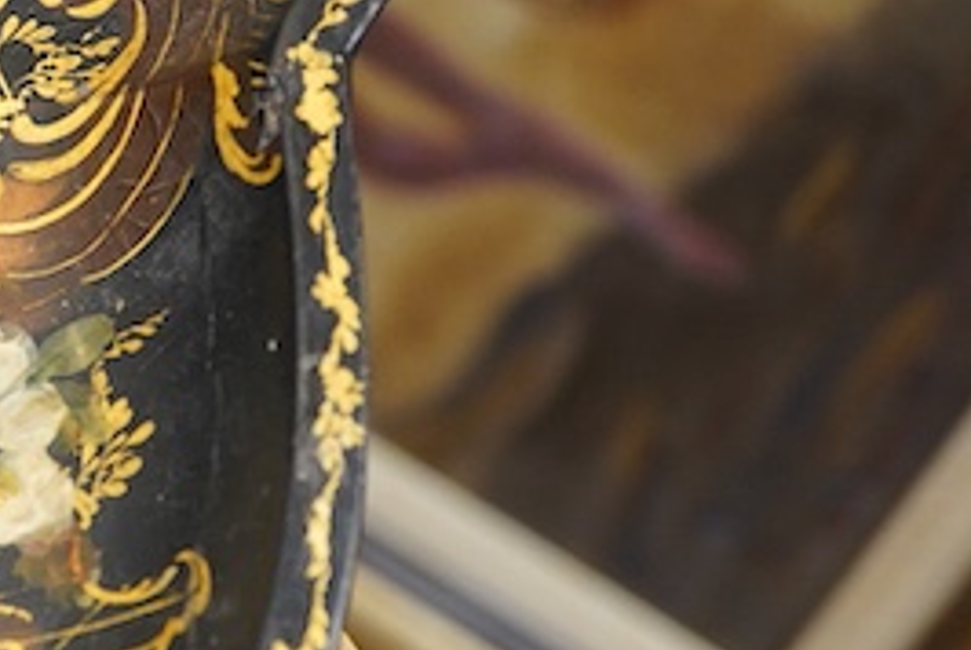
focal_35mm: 152
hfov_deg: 12.8
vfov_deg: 9.0
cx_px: -500
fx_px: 4104
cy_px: 183
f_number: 6.3
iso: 1250
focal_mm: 30
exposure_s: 1/125
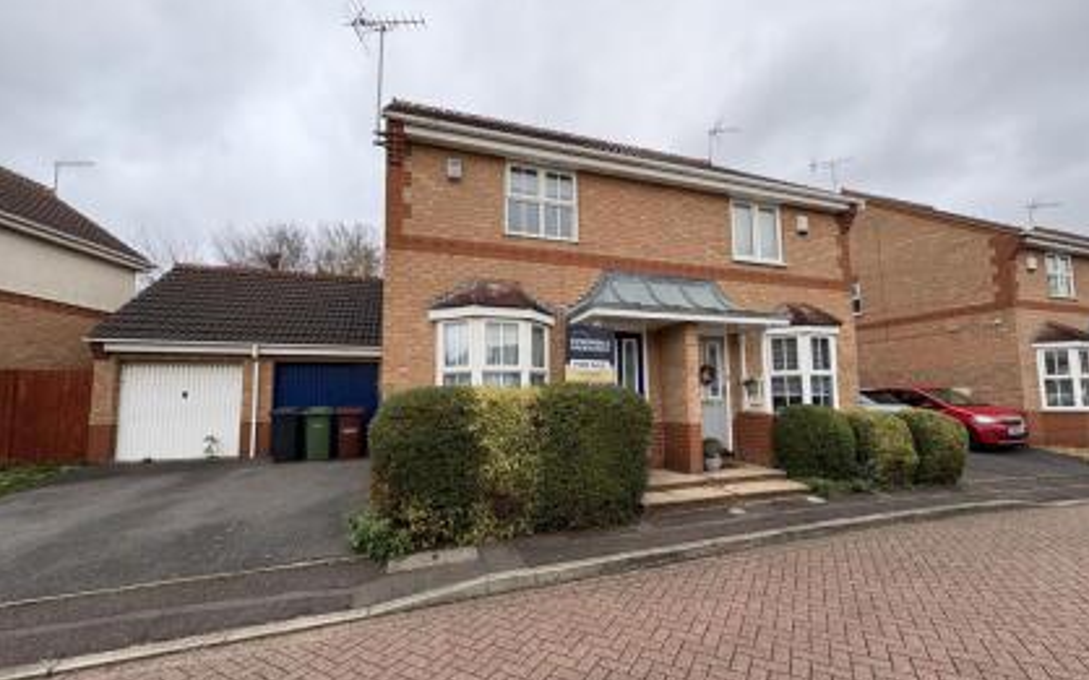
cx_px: 546
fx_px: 445
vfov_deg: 74.7
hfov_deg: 101.5
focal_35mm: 15
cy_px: 361
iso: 50
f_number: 2.2
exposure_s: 1/99
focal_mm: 2.22
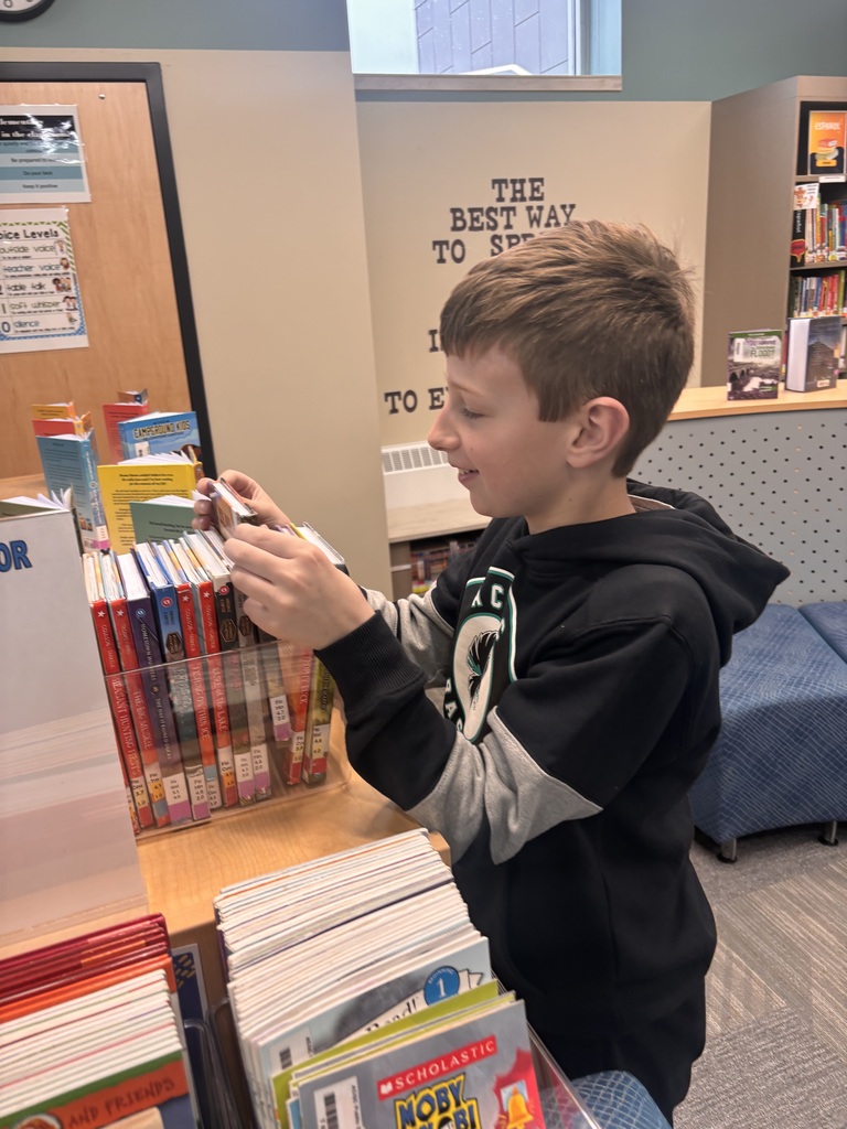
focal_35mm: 26
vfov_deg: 67.3
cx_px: 424
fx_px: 848
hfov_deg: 53.1
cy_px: 564
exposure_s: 1/60
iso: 80
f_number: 1.6
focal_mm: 5.96
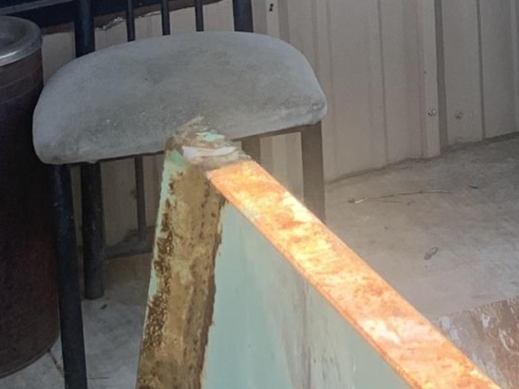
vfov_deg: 10.3
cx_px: 882
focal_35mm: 129
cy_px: -460
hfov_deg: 13.9
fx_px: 1934
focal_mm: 4.25
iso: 25
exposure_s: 1/224
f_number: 1.8
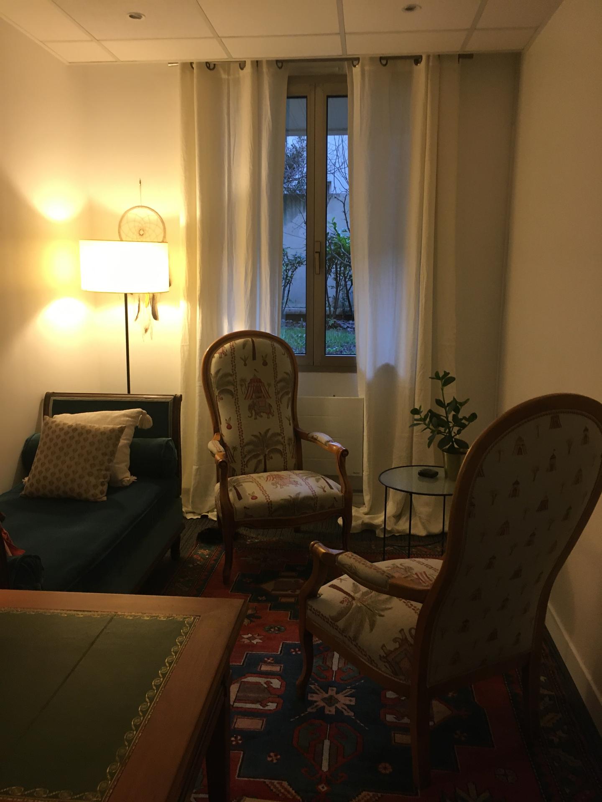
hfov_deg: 48.2
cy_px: 401
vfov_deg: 61.7
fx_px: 672
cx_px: 301
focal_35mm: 29
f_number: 2.2
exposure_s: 1/33
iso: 125
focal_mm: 4.15
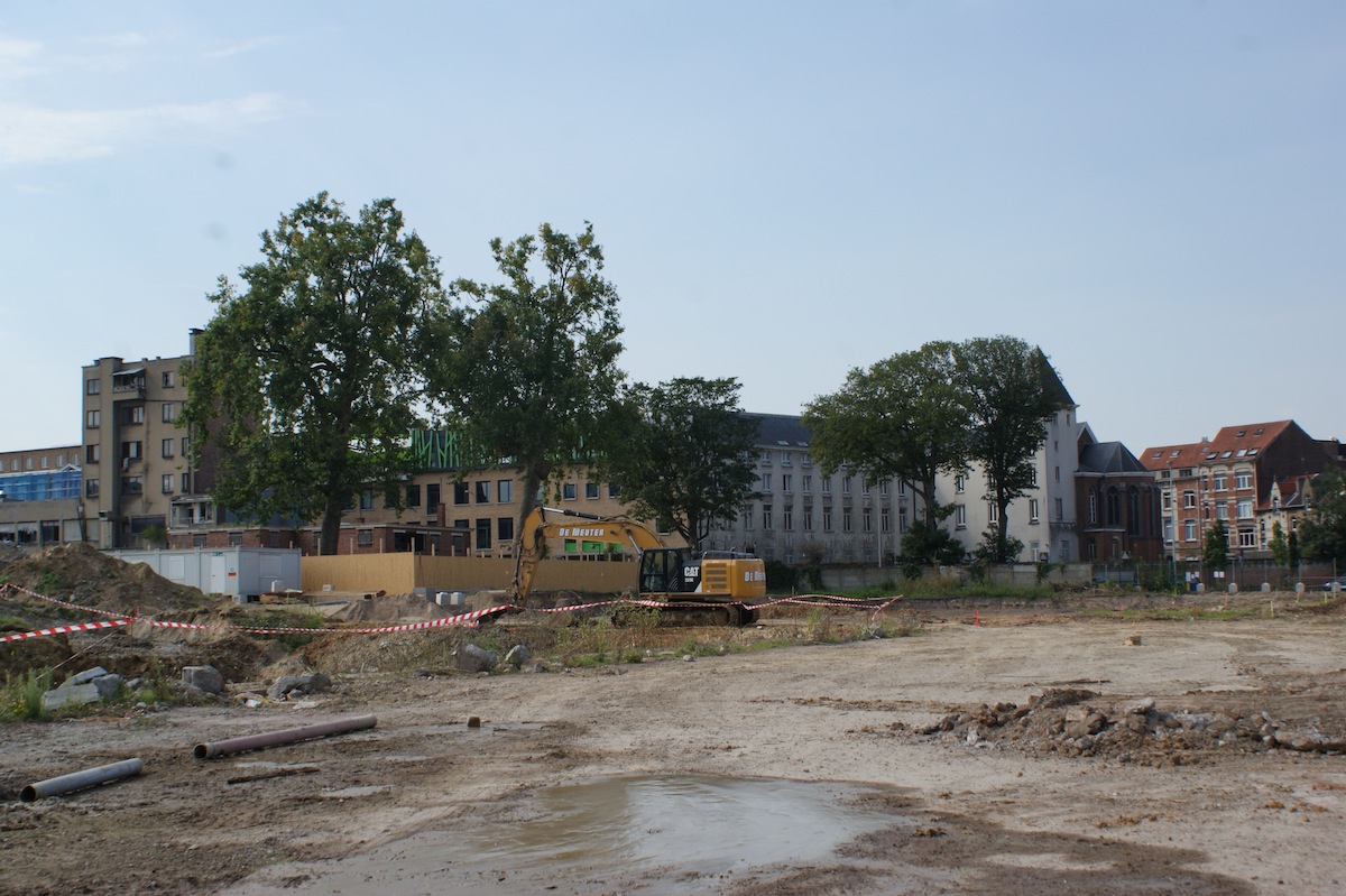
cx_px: 673
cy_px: 448
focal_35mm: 42
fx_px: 1570
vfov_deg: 31.9
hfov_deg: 46.4
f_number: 11
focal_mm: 28
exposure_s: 1/125
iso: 100
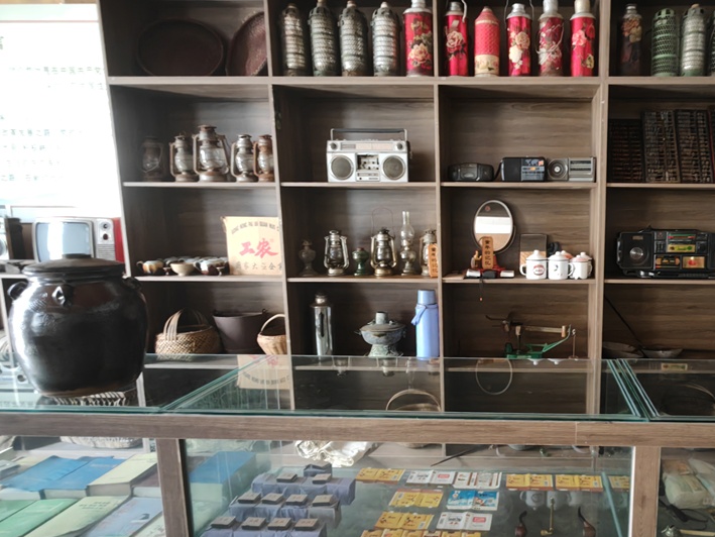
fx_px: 454
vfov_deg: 61.0
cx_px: 516
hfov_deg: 72.3
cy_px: 293
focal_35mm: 22
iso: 800
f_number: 2.2
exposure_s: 1/25
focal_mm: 2.16
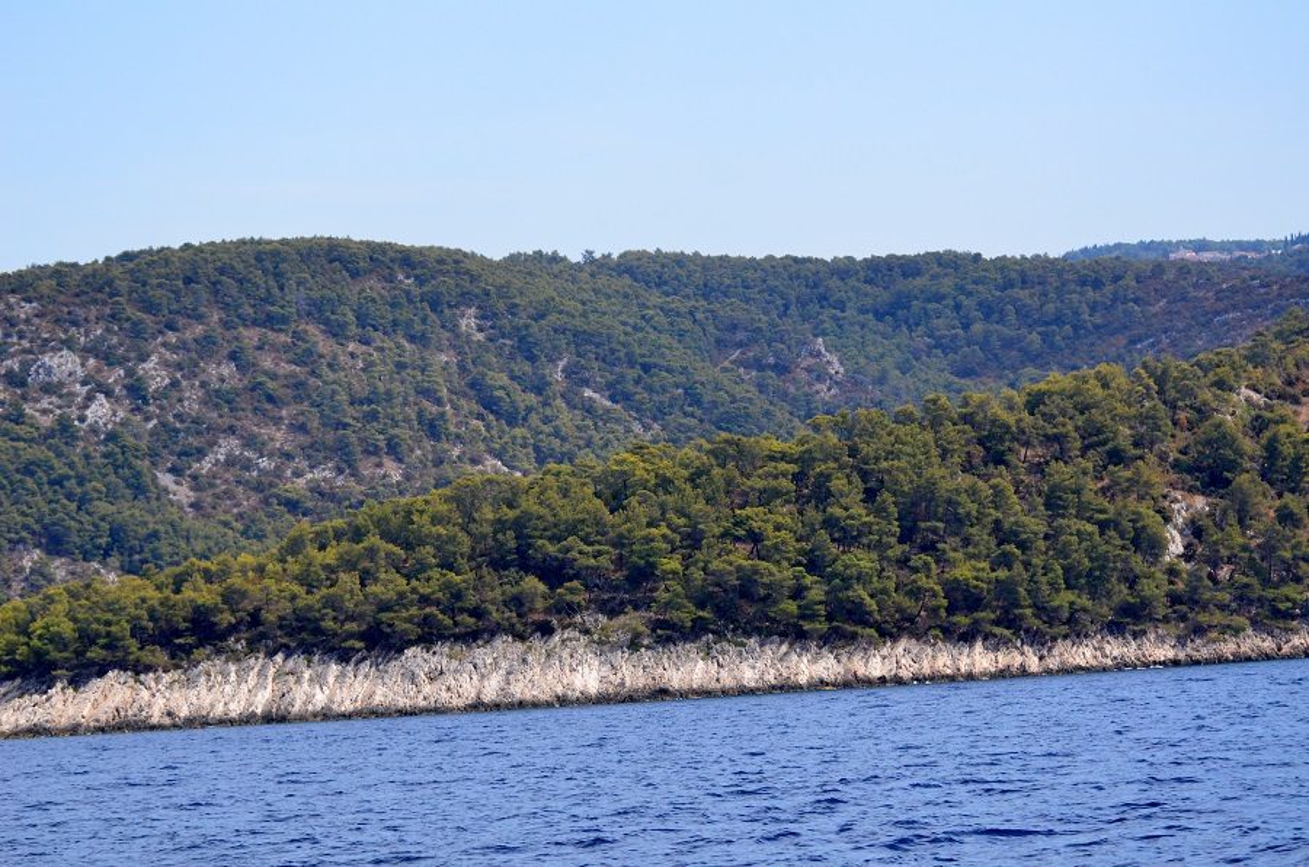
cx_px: 654
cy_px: 434
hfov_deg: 19.5
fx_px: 3810
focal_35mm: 105
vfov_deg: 13.0
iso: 640
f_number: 4.5
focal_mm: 70
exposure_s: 1/3200
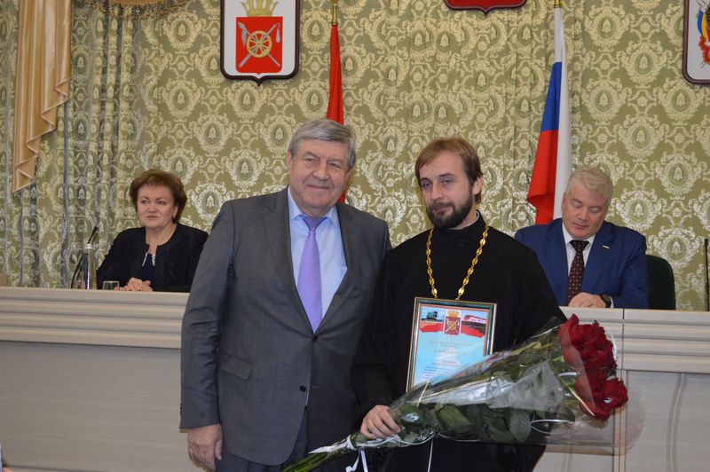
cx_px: 355
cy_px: 236
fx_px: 1123
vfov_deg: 23.7
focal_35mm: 57
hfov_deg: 35.1
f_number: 5
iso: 1100
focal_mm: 38
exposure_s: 1/60
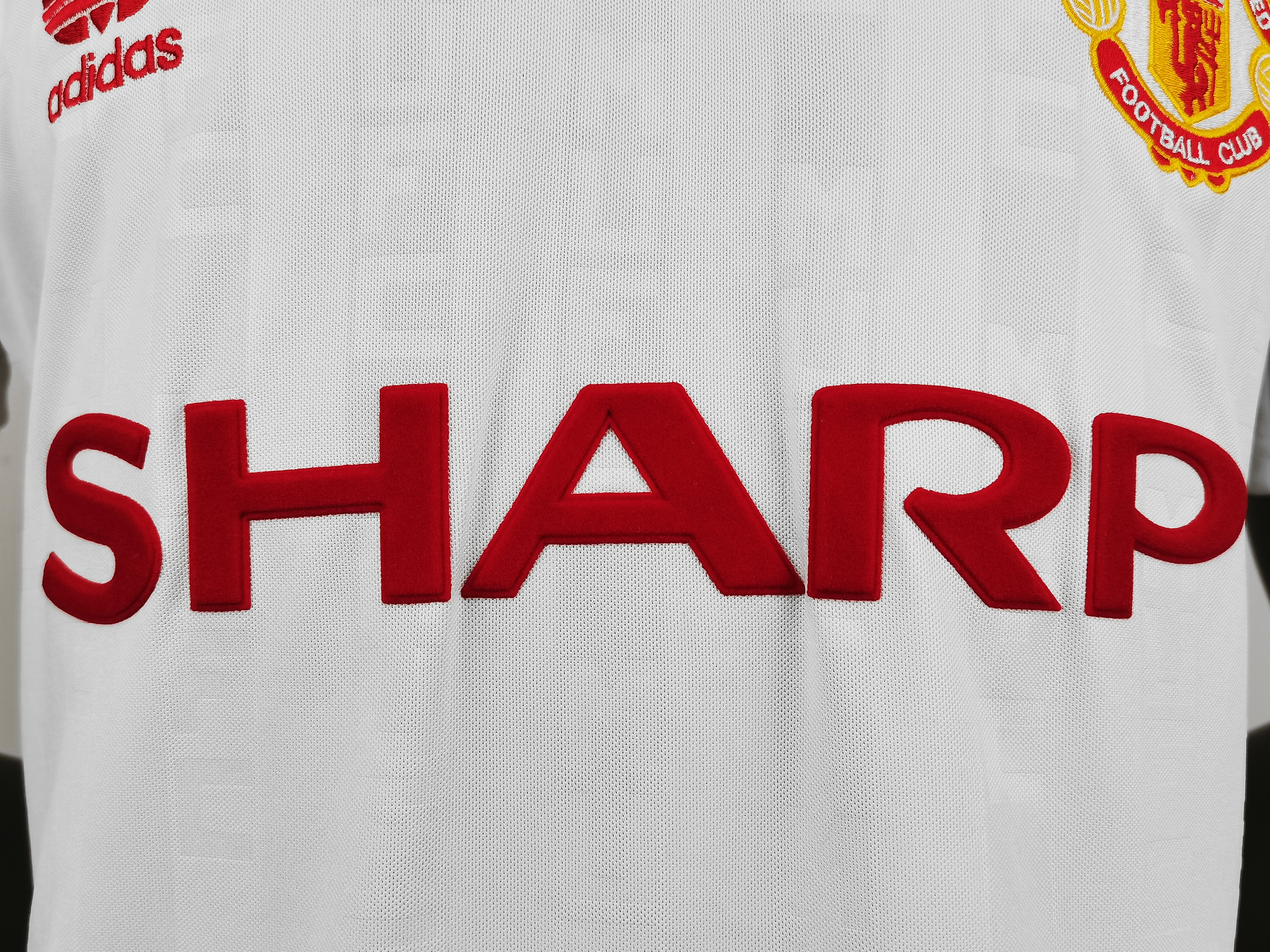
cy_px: 476
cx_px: 635
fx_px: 1211
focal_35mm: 33
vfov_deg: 42.9
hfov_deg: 55.4
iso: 100
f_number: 1.8
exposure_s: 1/120
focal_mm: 5.58
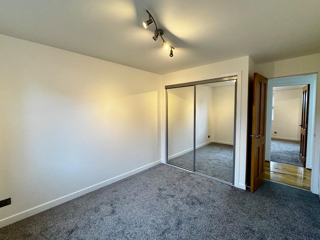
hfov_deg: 94.5
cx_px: 165
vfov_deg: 78.1
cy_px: 118
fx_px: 148
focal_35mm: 16
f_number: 2.2
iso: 160
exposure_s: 1/100
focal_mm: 2.22
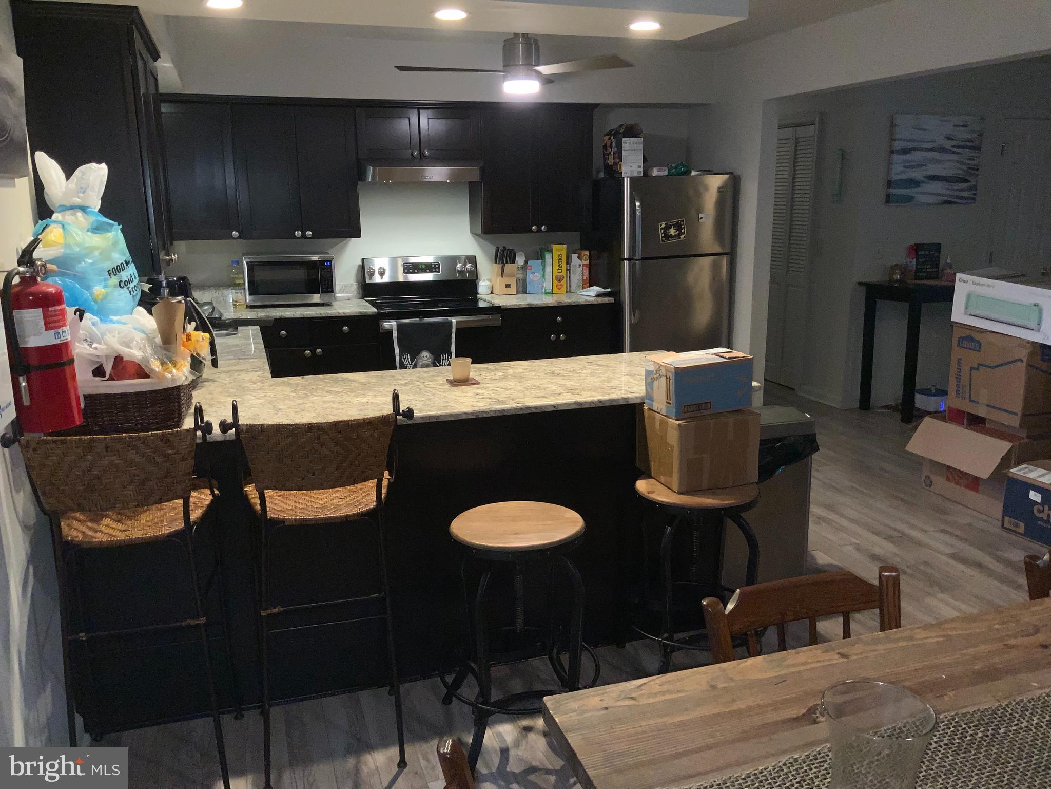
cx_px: 526
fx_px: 880
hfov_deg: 61.7
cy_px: 394
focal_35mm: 29
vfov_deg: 48.2
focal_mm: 3
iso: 50
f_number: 1.8
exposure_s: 1/40
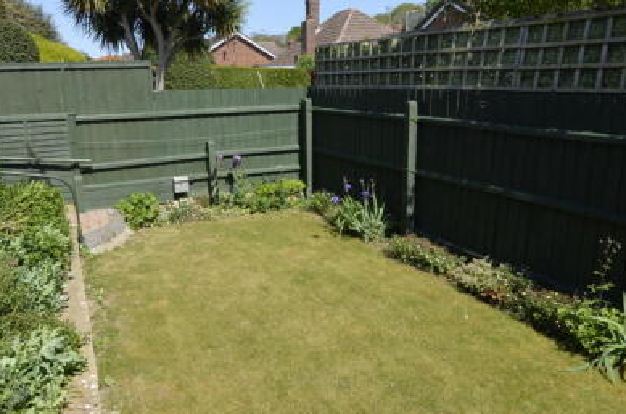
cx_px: 262
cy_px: 182
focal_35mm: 28
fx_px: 483
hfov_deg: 65.5
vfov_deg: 46.3
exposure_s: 1/250
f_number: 8
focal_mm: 11
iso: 160
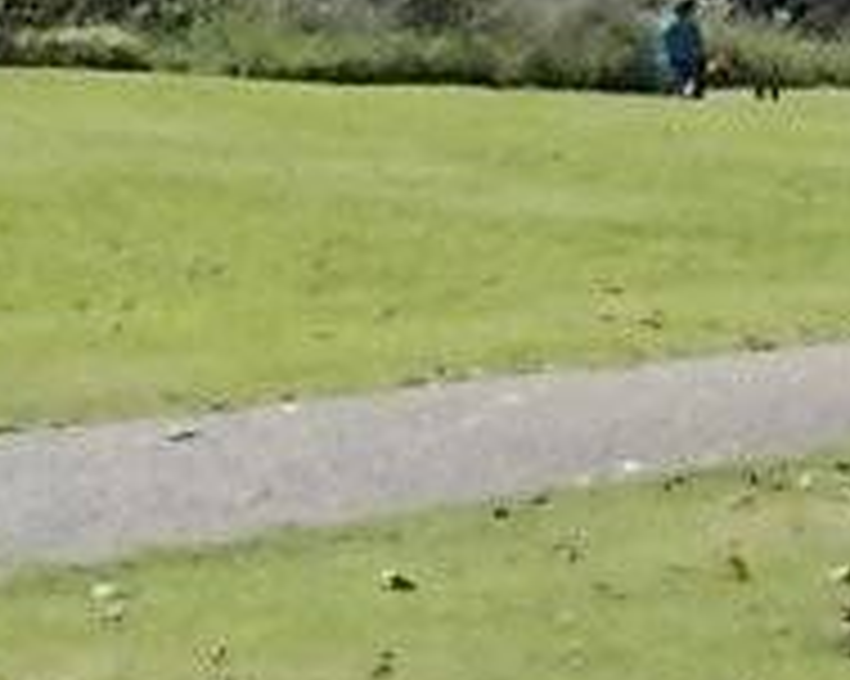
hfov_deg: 8.9
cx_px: 1021
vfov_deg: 6.9
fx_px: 5406
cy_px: -734
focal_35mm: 215
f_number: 8
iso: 80
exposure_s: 1/160
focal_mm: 4.6
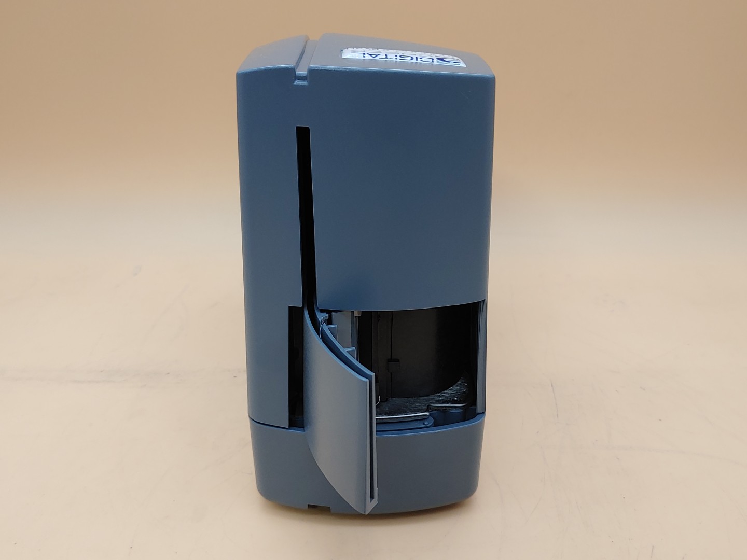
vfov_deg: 39.7
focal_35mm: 36
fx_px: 777
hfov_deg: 51.4
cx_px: 374
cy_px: 280
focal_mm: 4.36
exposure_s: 1/66
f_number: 1.8
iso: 50
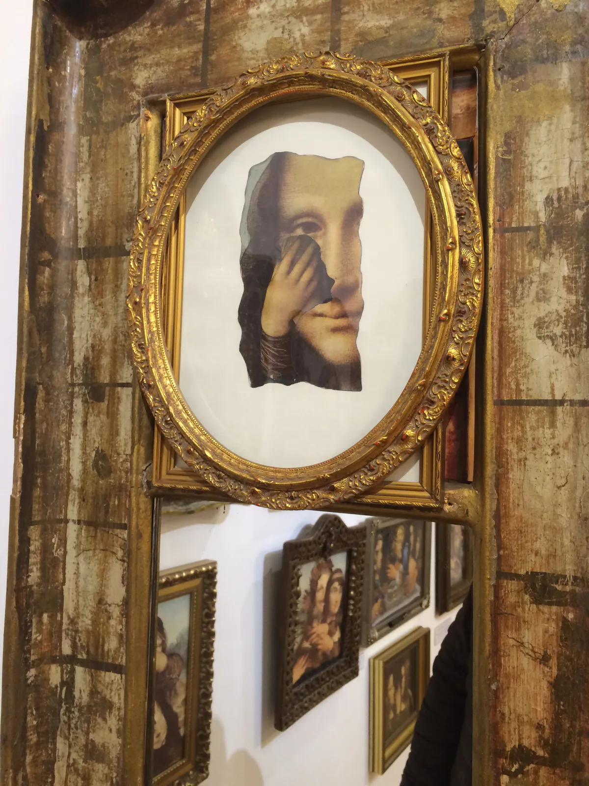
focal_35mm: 29
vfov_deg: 61.7
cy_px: 393
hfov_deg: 48.2
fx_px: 658
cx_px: 294
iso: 100
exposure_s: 1/33
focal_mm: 4.15
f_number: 2.2
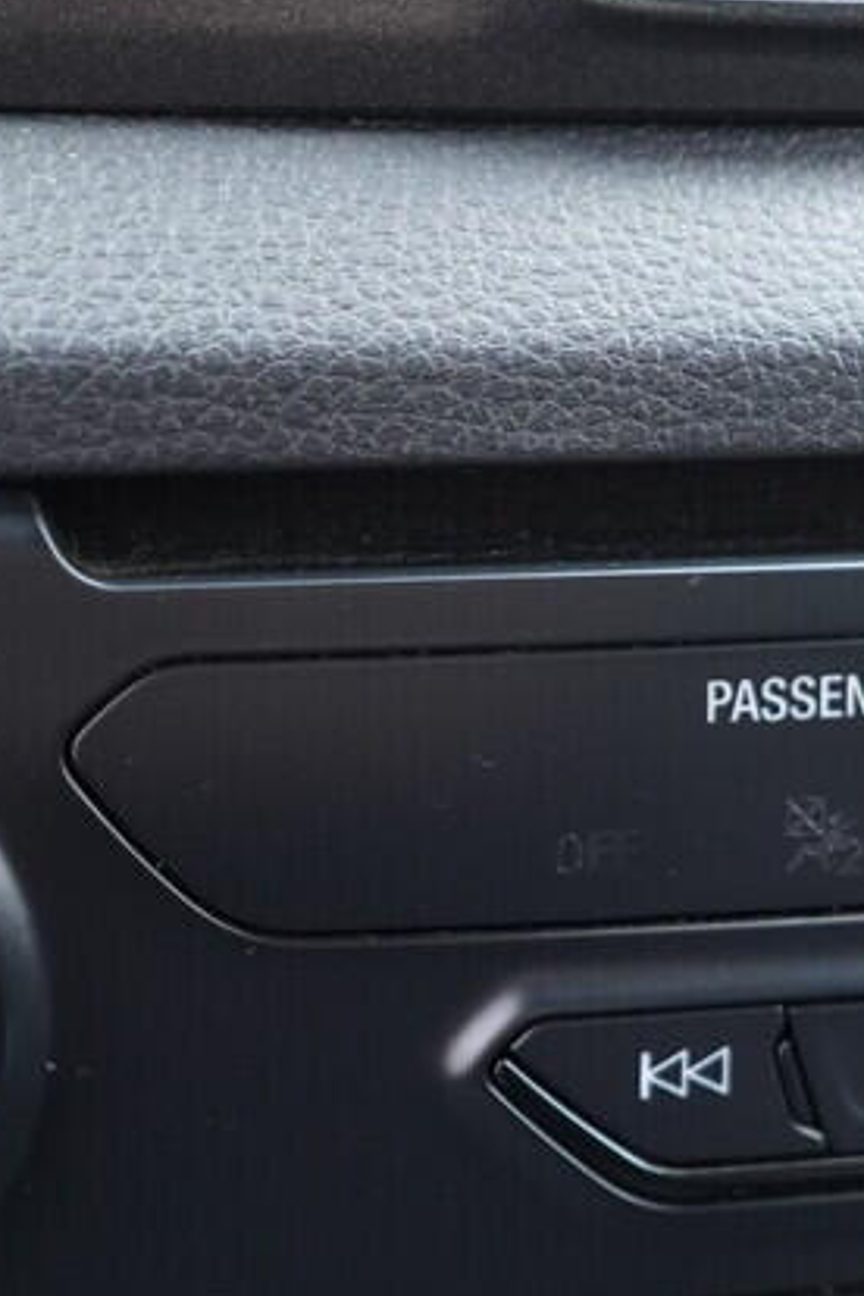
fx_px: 3204
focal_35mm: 89
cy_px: 997
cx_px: 707
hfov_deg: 15.2
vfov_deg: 22.6
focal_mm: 24
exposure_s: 1/40
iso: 1250
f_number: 2.8
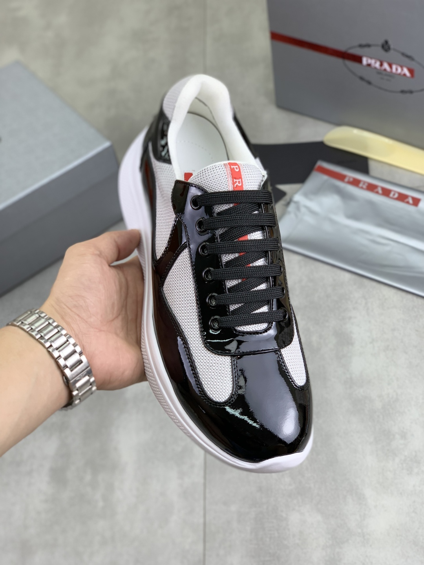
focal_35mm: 52
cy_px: 282
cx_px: 212
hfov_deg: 28.0
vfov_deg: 36.8
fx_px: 849
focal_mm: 6
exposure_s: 1/100
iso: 20
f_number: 2.4
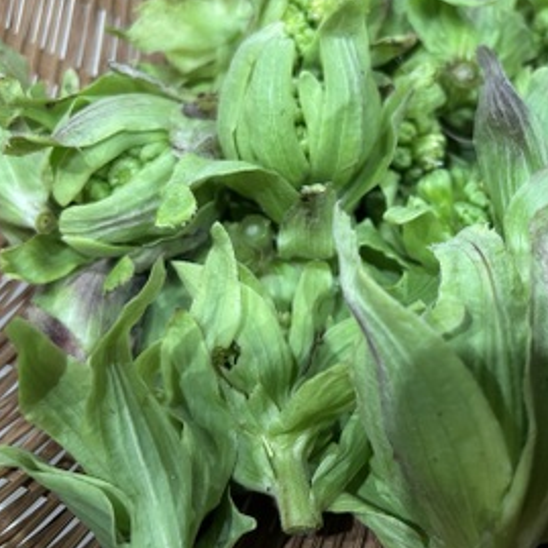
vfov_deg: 40.9
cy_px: 275
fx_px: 734
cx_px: 393
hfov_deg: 40.1
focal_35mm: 41
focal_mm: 5.7
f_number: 1.5
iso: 400
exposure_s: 1/60
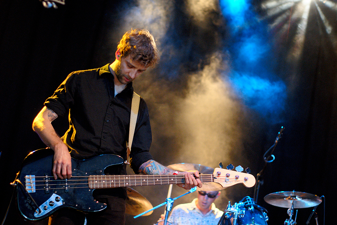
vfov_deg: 18.2
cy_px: 112
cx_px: 168
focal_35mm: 75
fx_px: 702
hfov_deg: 27.0
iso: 800
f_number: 2
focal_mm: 50
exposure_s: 1/100
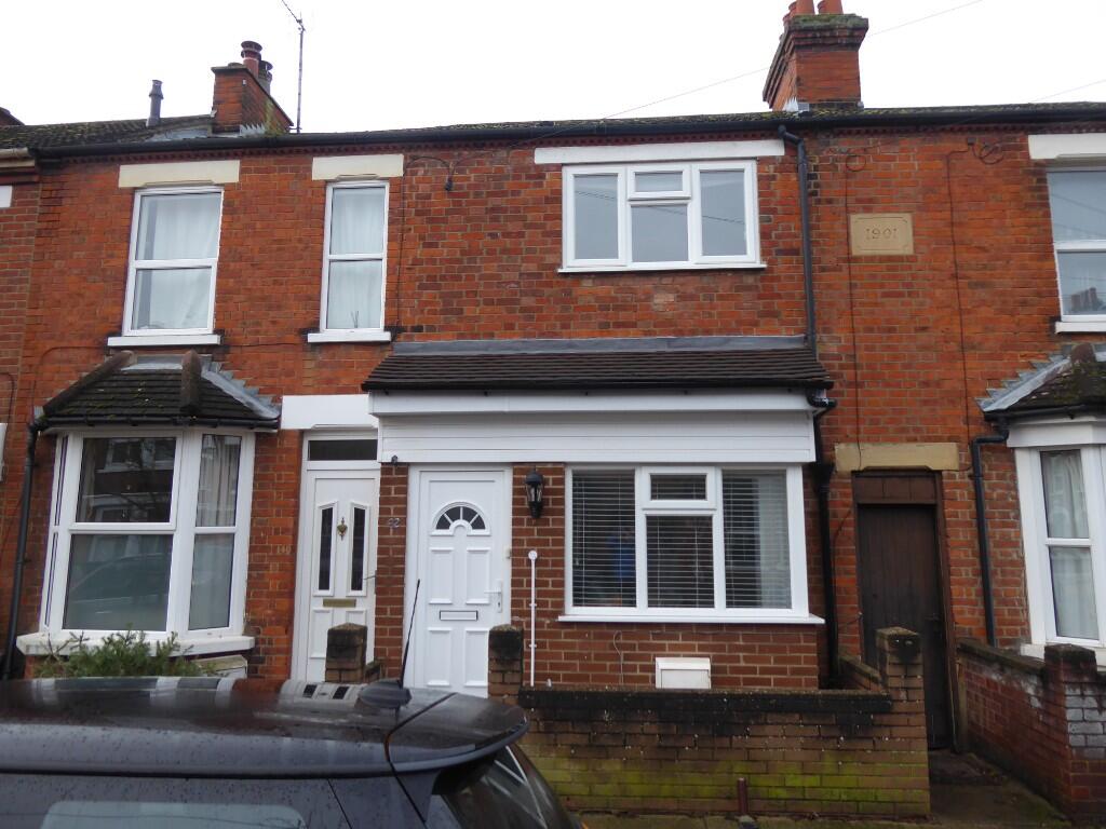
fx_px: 799
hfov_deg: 69.4
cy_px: 414
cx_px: 553
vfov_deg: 54.9
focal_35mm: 25
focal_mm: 4.3
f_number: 3.3
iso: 80
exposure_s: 1/125
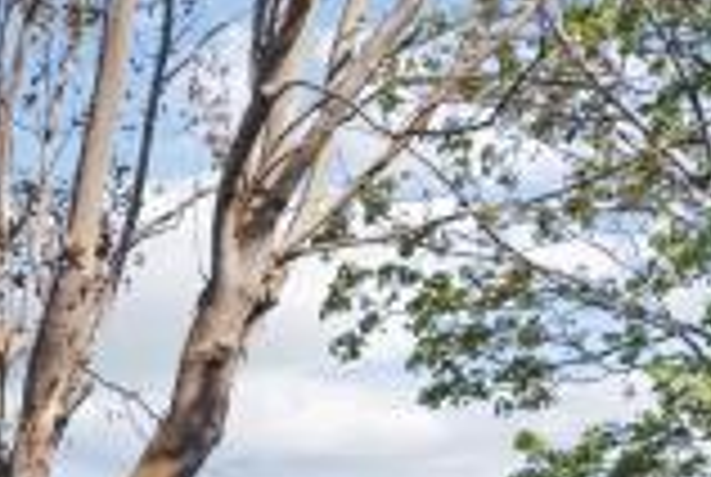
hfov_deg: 17.1
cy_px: 875
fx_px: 2177
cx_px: -292
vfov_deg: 11.5
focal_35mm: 110
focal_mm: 17
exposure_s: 1/200
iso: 250
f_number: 8
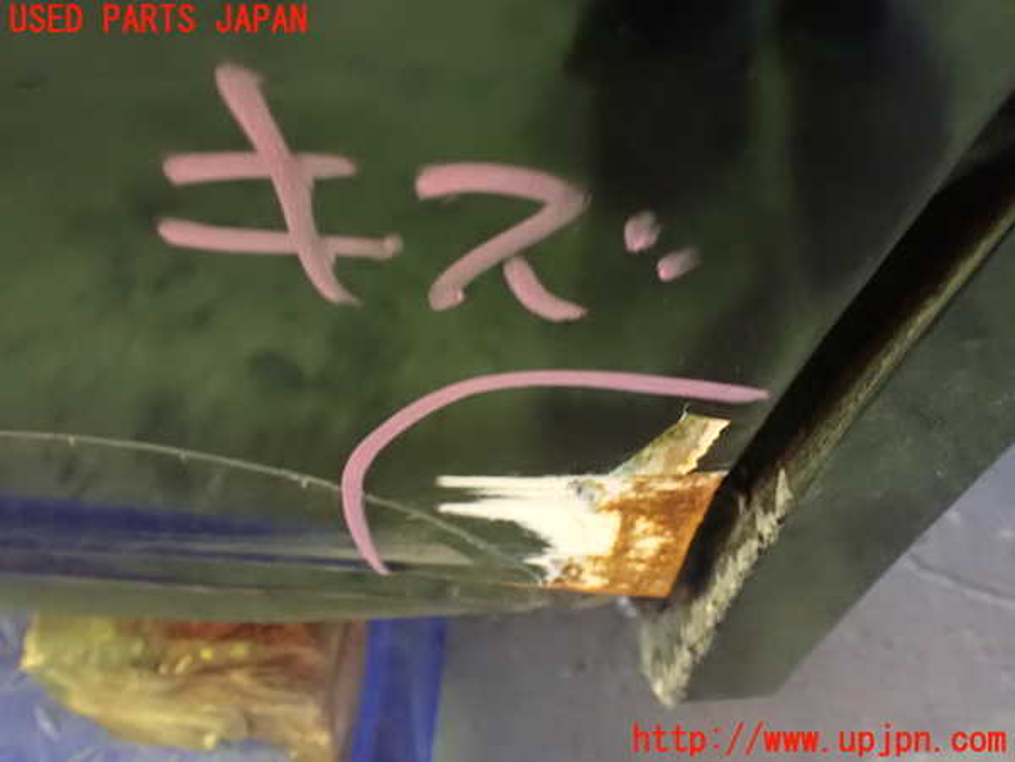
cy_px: 381
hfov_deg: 60.0
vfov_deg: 46.8
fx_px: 880
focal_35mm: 30
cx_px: 508
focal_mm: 5.4
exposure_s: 1/20
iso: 1600
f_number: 2.3
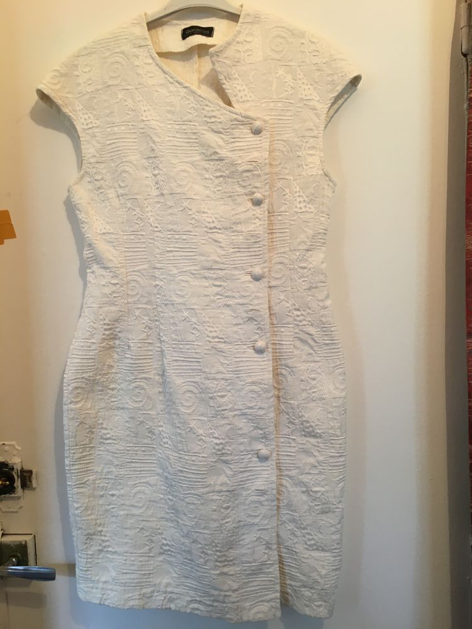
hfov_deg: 48.2
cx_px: 236
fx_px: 527
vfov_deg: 61.7
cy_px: 314
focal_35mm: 29
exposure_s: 1/33
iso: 80
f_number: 2.2
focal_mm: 4.15
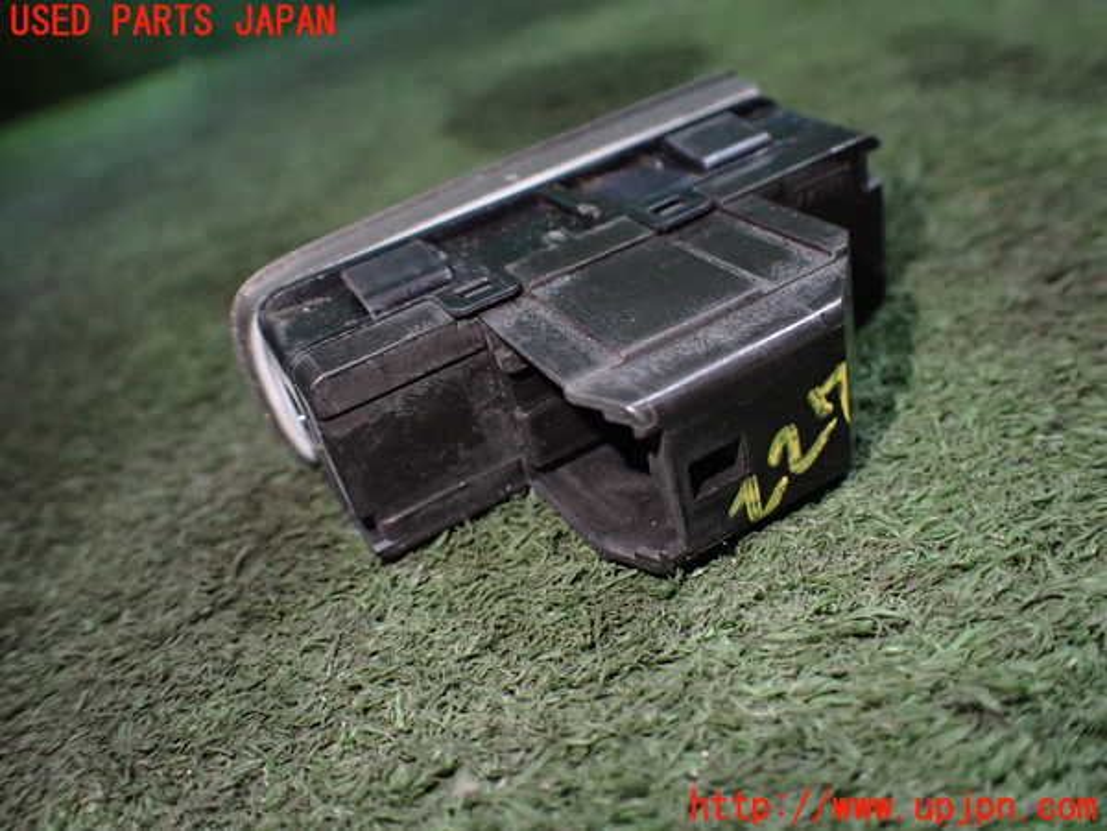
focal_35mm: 30
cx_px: 554
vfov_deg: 46.8
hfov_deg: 60.0
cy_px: 416
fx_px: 959
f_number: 2.3
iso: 500
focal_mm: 5.4
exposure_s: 1/125
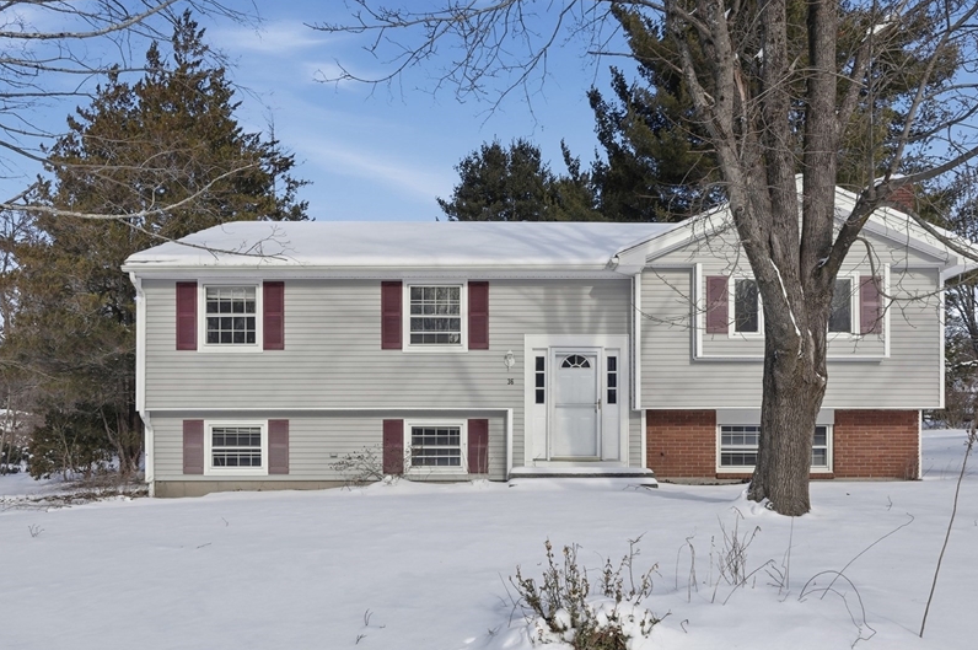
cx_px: 527
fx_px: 733
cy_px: 361
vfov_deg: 47.7
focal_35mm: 27
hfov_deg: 67.3
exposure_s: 1/4000
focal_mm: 14
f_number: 7.1
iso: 400
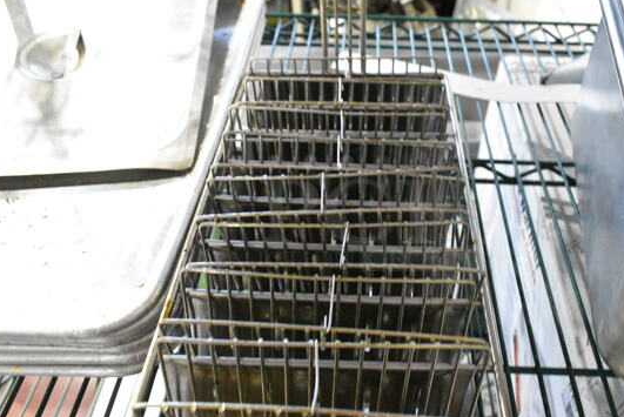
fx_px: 538
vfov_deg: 42.4
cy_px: 209
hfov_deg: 60.1
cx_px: 347
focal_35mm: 31
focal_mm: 18
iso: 6400
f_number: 6.3
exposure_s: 1/160
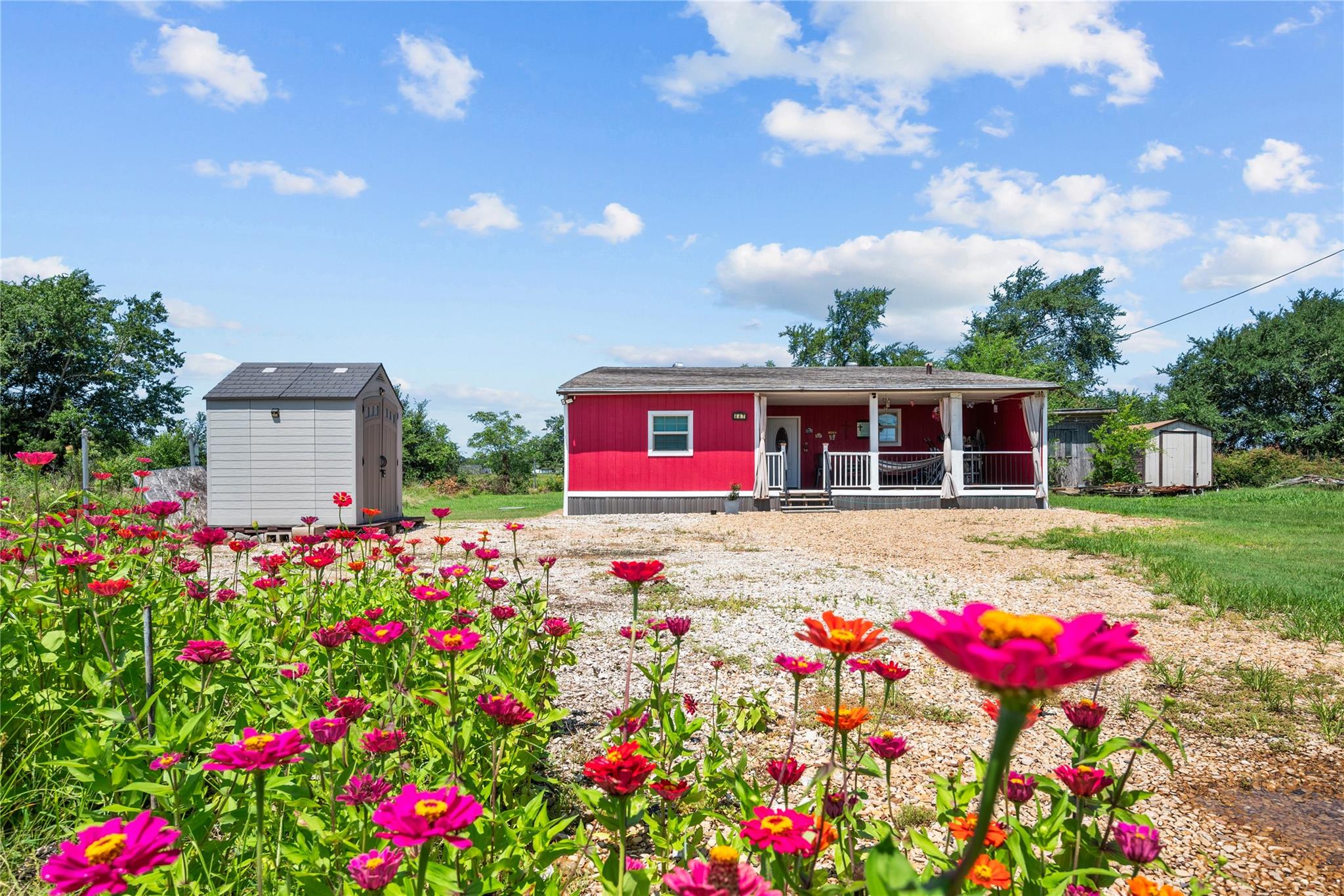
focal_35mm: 20
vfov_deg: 60.7
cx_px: 672
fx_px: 765
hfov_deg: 82.6
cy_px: 448
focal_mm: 20.5
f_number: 8
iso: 100
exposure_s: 1/500
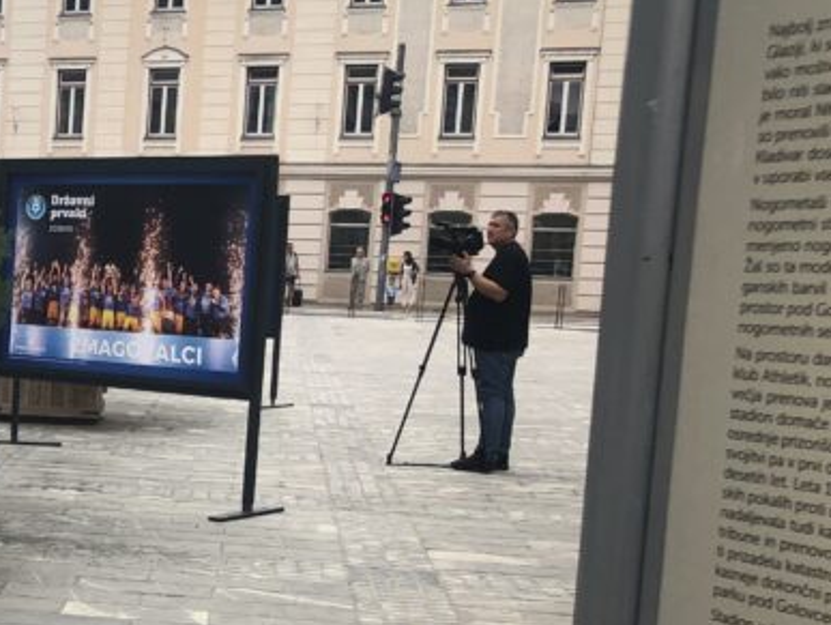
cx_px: -185
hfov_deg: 23.8
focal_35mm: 74
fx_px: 1778
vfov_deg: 19.7
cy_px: 528
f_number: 1.8
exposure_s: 1/823
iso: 20
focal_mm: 3.99
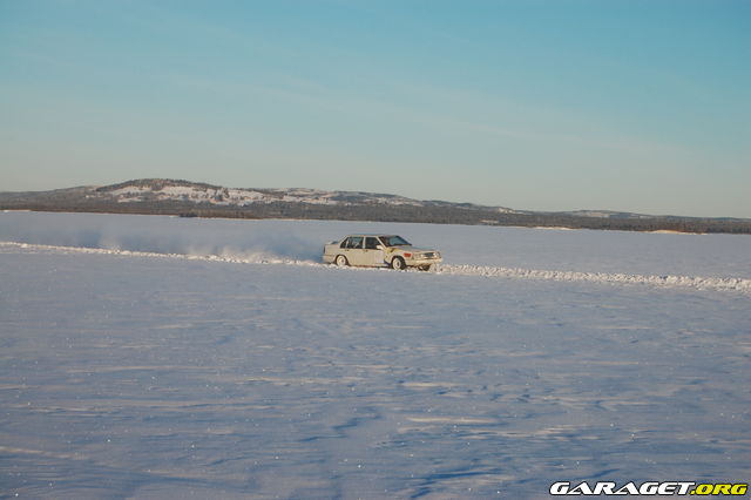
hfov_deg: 24.6
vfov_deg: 16.5
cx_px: 376
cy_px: 250
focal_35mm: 82
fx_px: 1720
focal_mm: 55
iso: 200
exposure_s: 1/320
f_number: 10
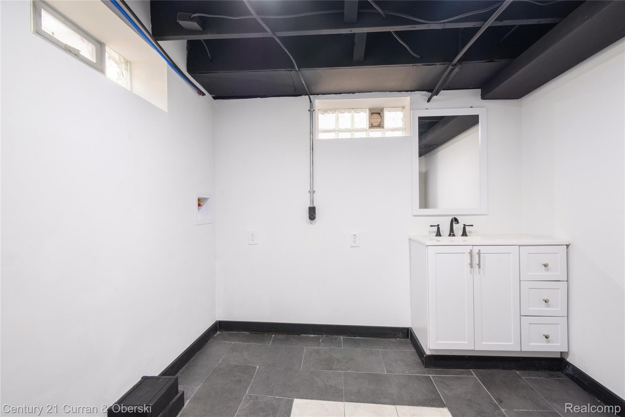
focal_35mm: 15
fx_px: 260
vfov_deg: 77.3
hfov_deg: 100.4
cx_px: 312
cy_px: 208
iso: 400
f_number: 11
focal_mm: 10
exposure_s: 1/2
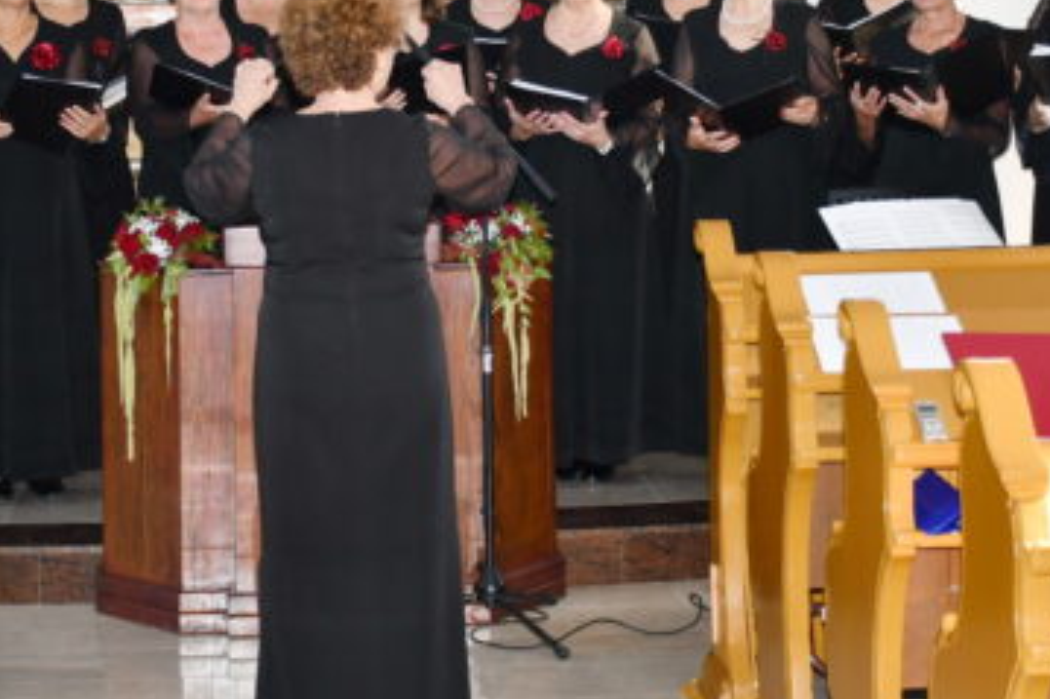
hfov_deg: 21.7
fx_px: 2740
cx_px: 526
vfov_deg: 14.4
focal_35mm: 94
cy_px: 123
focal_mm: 30
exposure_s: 1/80
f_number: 4
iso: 400
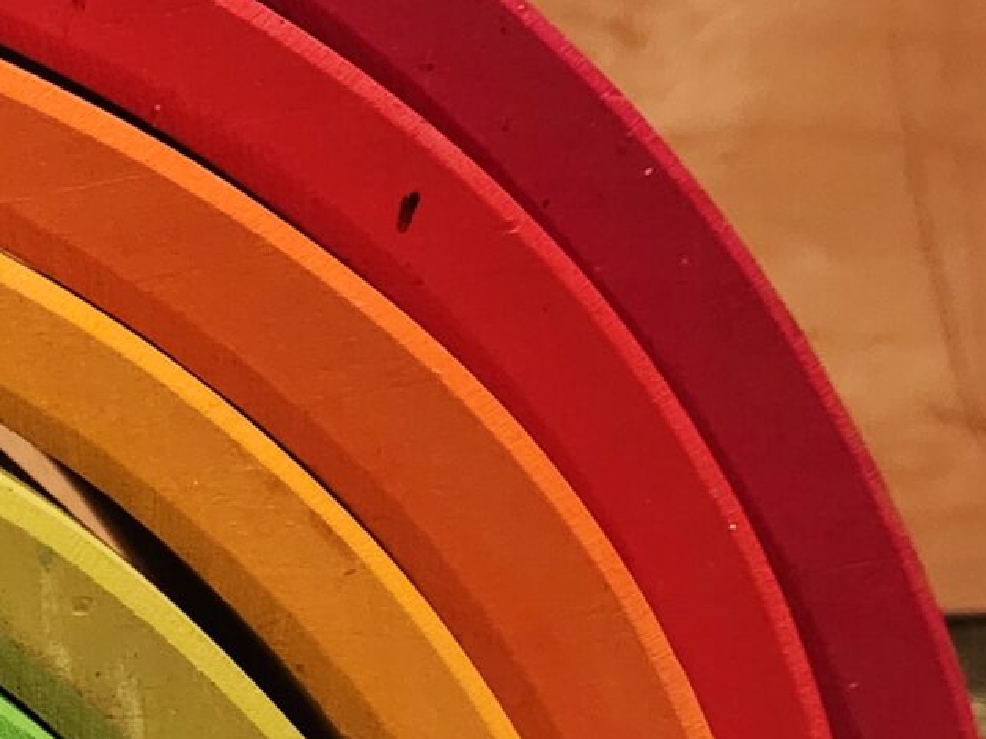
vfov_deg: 14.4
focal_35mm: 98
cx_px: -833
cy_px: 972
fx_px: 2791
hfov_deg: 16.5
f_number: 1.8
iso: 1000
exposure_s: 1/25
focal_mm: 5
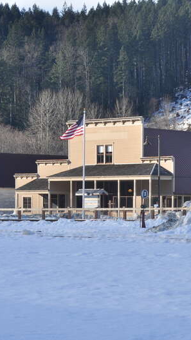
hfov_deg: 9.3
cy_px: 170
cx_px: 77
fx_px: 1178
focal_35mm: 131
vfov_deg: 16.4
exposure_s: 1/320
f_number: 9
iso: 200
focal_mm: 55
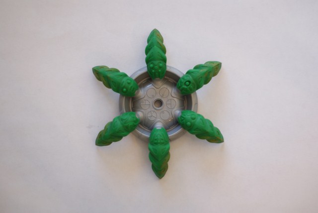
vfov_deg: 18.2
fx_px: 663
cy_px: 106
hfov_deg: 27.0
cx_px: 159
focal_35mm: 75
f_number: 2
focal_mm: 50
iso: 125
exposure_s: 1/80
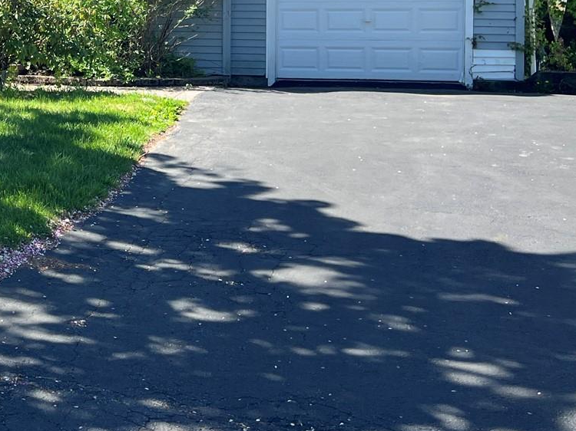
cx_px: -101
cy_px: 29
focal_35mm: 71
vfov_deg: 20.2
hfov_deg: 24.9
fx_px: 1181
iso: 50
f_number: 1.5
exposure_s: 1/1089
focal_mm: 5.7
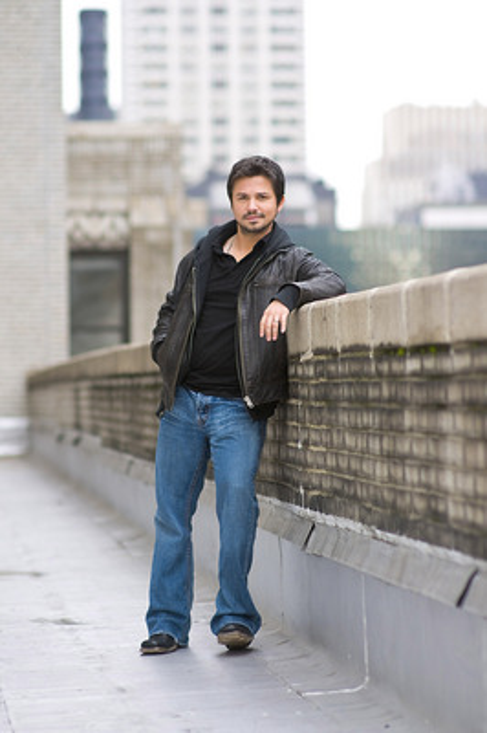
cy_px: 366
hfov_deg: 10.7
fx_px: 2591
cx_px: 244
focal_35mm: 128
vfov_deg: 16.1
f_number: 2
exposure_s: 1/200
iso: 200
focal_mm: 85
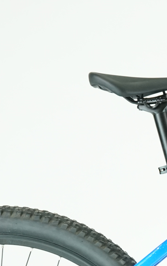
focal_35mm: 215
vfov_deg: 9.7
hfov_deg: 6.0
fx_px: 1565
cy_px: 275
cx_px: 320
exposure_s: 1/200
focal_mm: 55
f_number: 5
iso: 2000
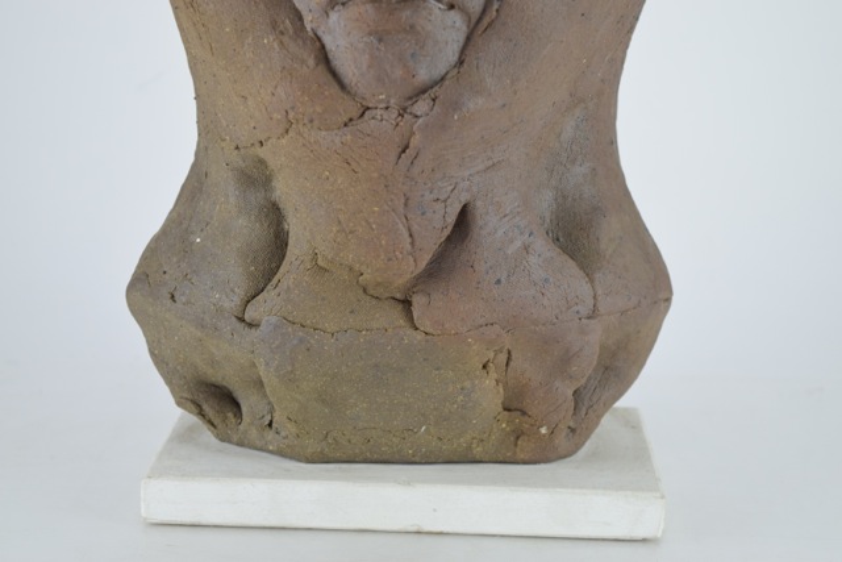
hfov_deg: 24.6
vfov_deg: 16.6
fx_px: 1930
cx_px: 421
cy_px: 281
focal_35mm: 82
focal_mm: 55
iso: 800
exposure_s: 1/125
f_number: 6.3
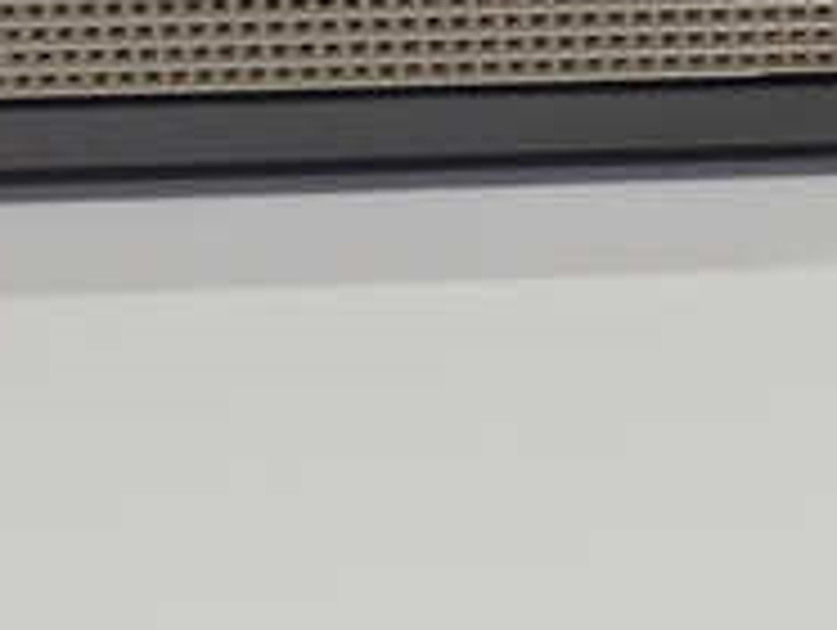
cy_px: -40
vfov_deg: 16.6
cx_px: 896
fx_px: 2106
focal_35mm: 87
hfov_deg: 21.4
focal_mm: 3.79
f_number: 2
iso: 107
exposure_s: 1/33
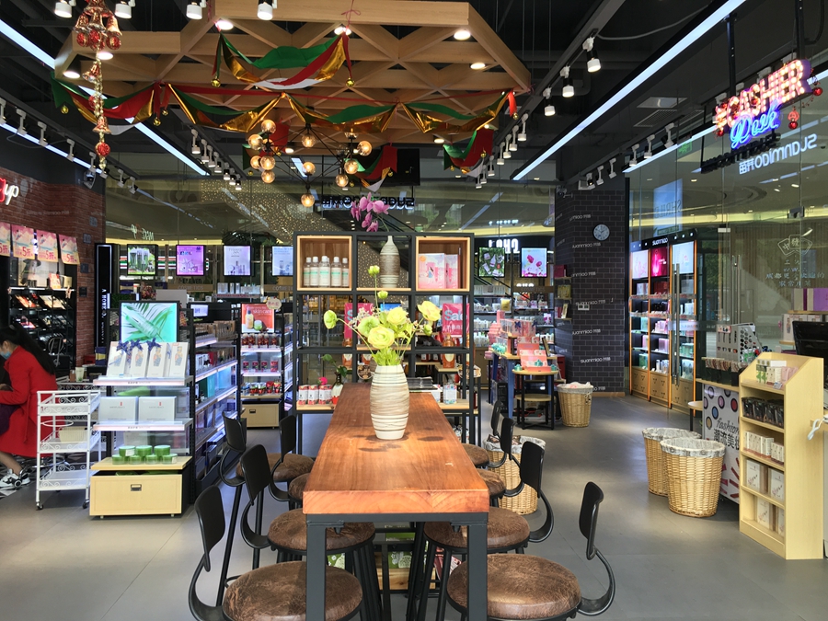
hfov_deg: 61.7
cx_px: 414
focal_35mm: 29
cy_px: 310
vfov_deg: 48.2
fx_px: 694
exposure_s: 1/50
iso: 32
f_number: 2.2
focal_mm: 4.15
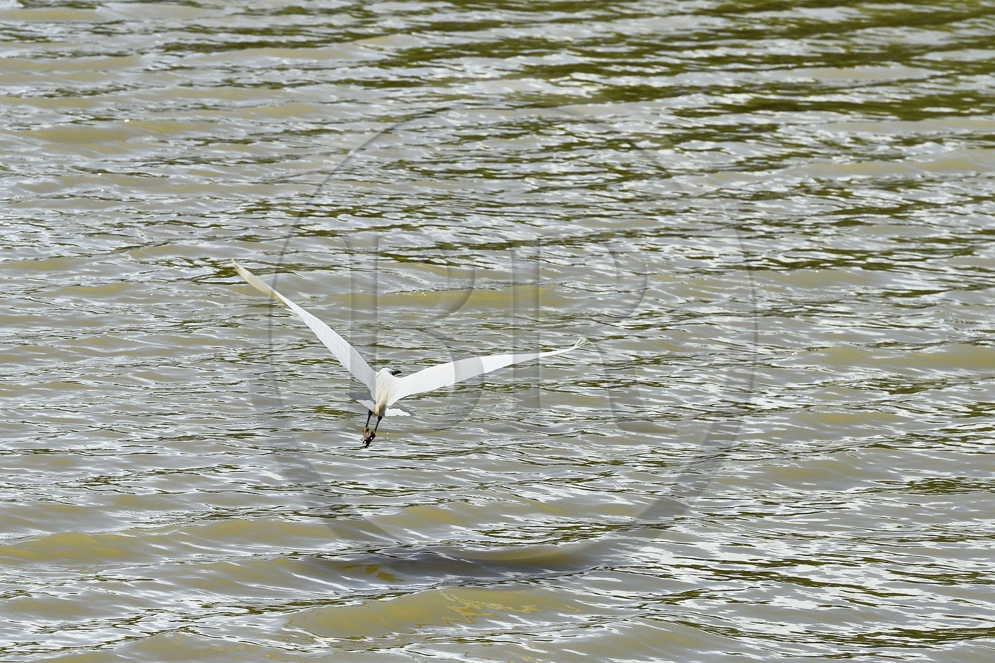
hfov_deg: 10.3
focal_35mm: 200
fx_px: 5528
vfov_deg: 6.9
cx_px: 498
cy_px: 332
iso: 200
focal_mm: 200
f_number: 8
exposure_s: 1/1000
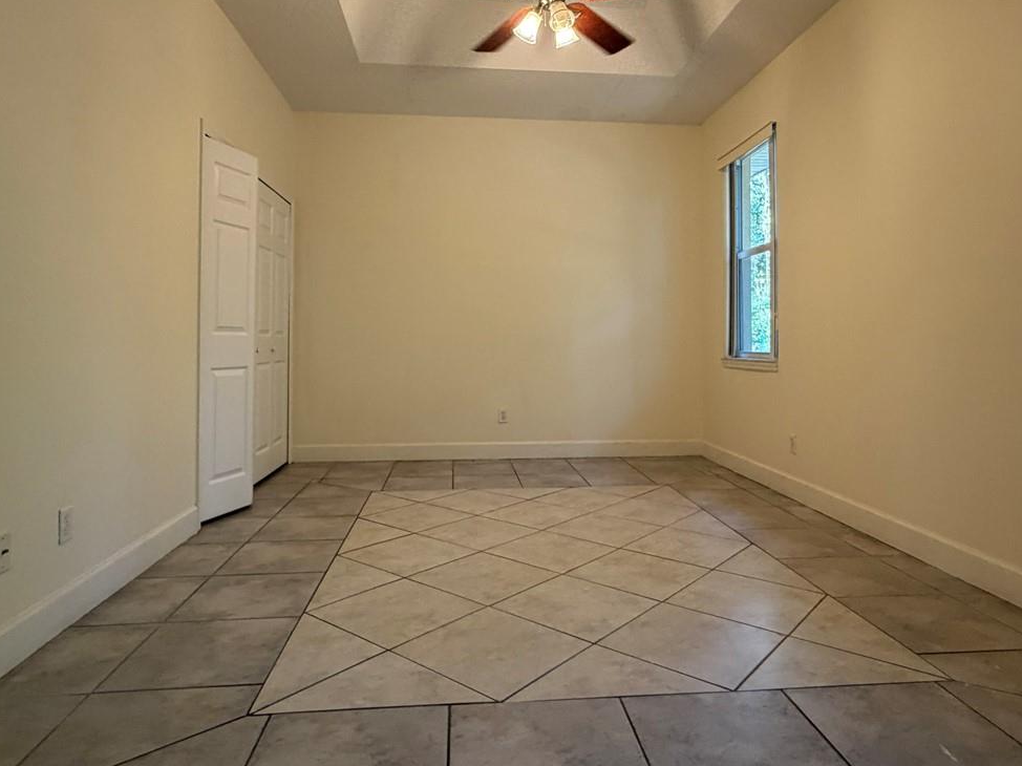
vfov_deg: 58.6
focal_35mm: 23
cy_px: 321
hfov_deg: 73.9
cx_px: 528
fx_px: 679
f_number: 2.2
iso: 320
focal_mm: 2.22
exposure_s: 1/60
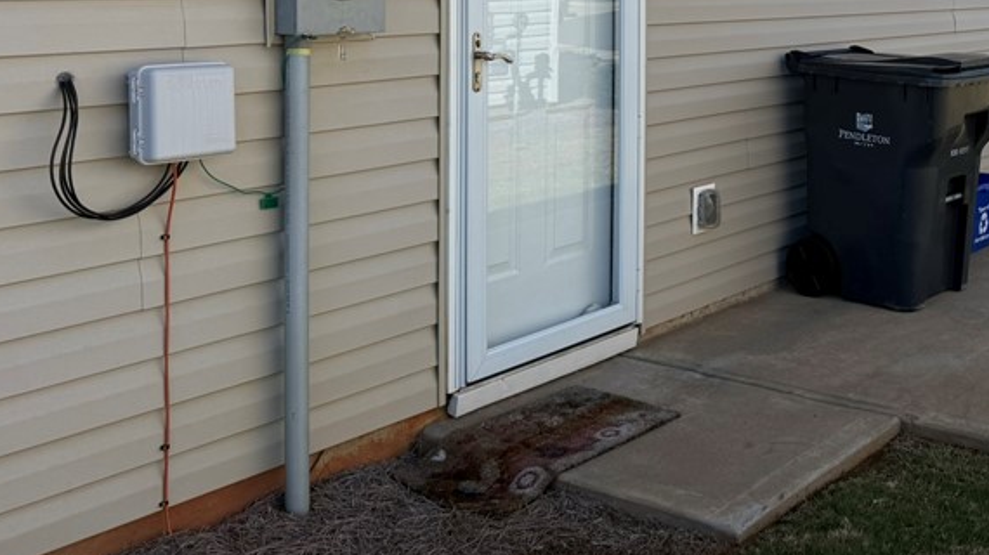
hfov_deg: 40.8
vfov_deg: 24.1
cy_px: -16
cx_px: 869
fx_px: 1232
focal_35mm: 47
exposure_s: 1/3759
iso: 80
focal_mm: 6.76
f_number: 1.78
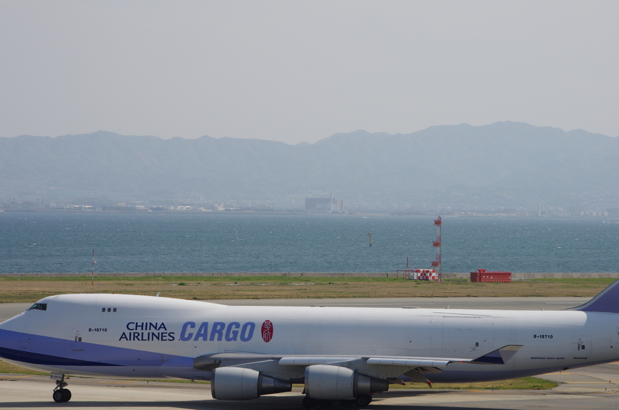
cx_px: 310
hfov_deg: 12.7
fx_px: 2779
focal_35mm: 162
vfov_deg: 8.4
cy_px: 205
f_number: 13
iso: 200
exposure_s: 1/320
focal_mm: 107.5
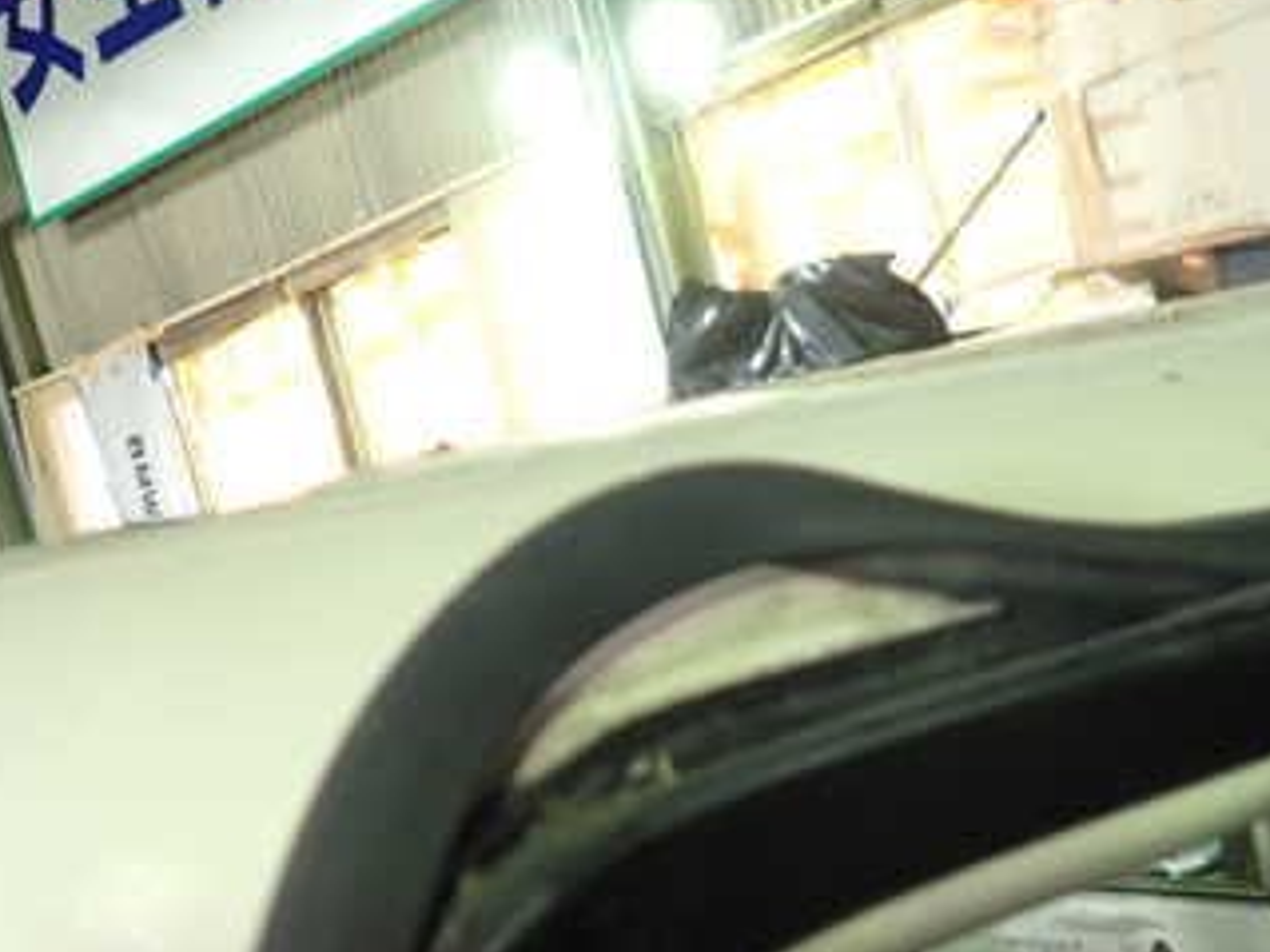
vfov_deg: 30.1
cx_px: 848
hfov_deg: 40.0
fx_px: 1724
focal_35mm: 47
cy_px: 773
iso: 200
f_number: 2
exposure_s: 1/40
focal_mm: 4.5
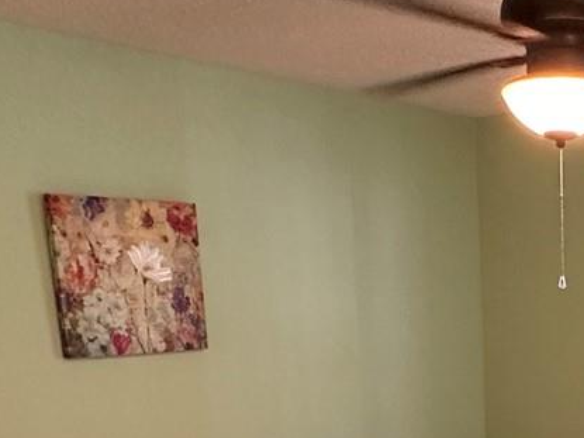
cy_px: 489
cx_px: 557
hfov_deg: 33.1
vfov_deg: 25.0
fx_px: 911
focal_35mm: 54
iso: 500
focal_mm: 2.22
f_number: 2.2
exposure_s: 1/60
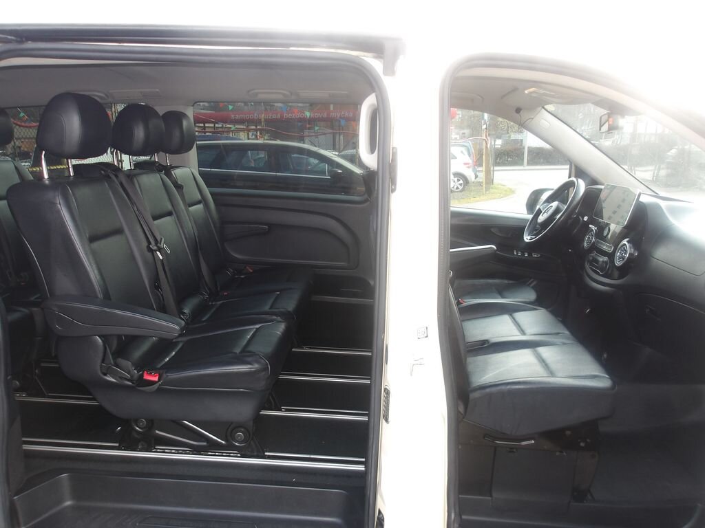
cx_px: 352
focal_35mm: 27
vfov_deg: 51.4
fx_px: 550
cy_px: 264
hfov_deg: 65.3
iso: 100
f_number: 3
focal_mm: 4.9
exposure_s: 1/88
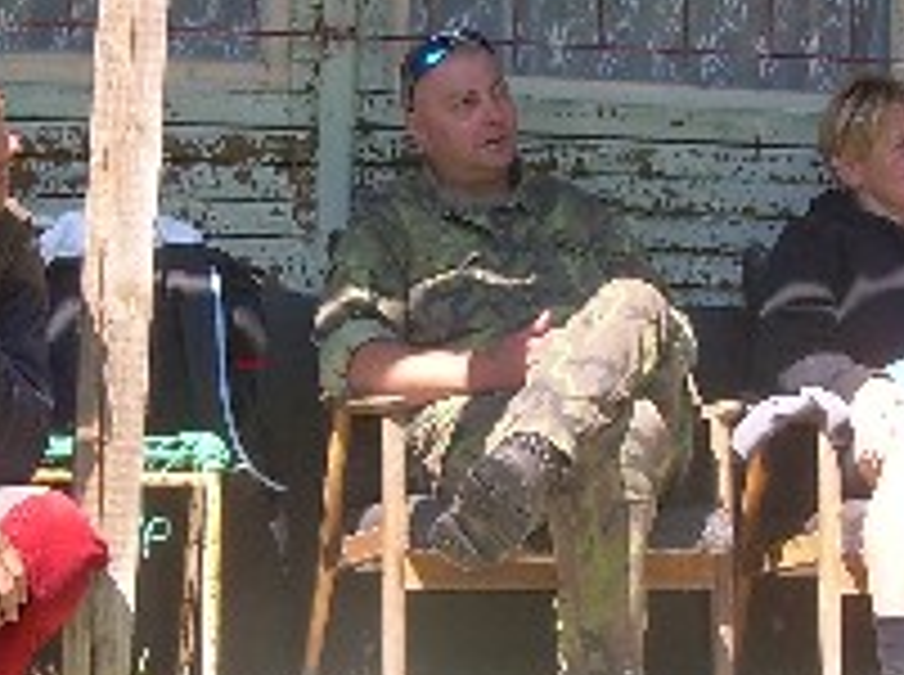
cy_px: 295
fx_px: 2920
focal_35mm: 112
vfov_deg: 13.2
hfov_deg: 17.6
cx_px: 416
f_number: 4.6
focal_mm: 6.3
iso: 50
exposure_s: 1/125
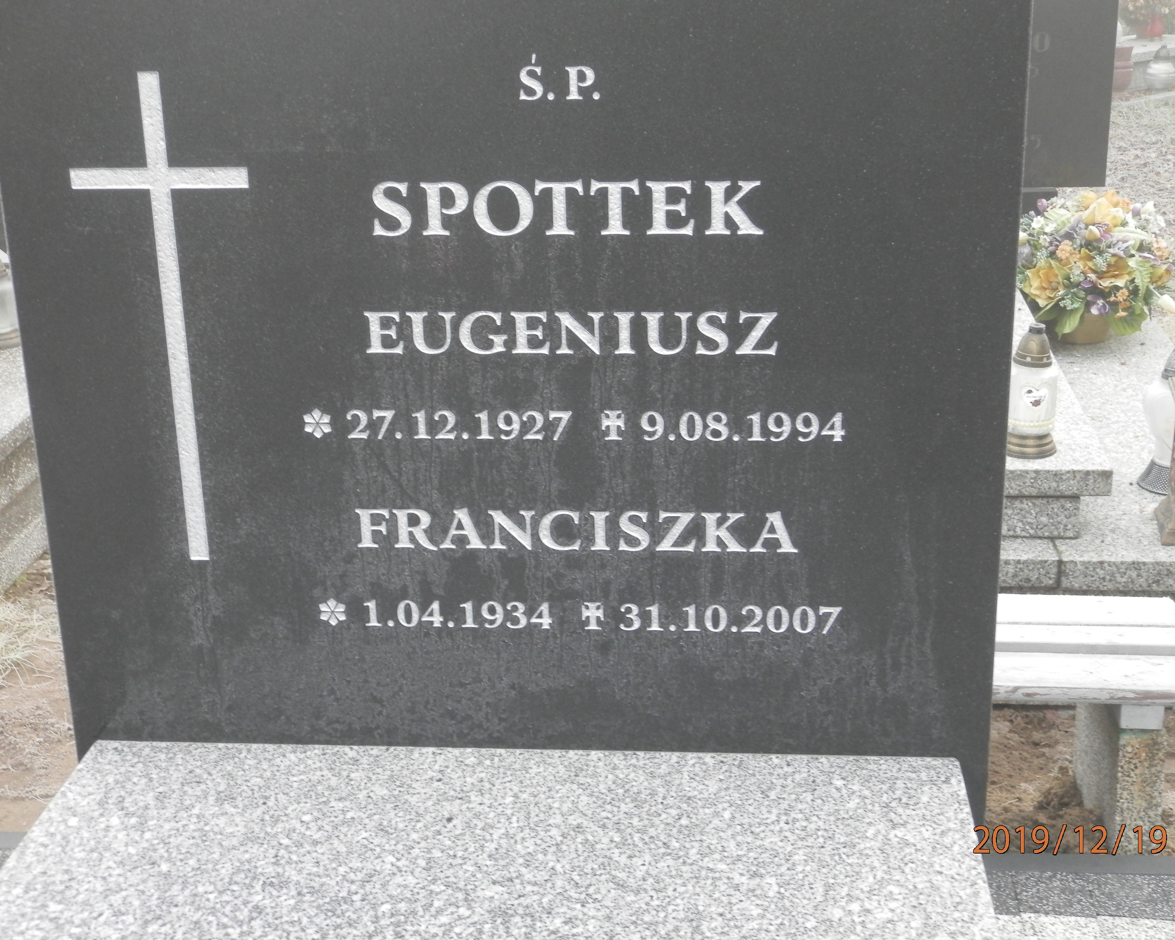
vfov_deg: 31.5
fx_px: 1669
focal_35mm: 48
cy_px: 469
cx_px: 615
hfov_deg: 38.8
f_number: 3.6
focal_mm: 8.2
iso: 200
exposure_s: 1/30
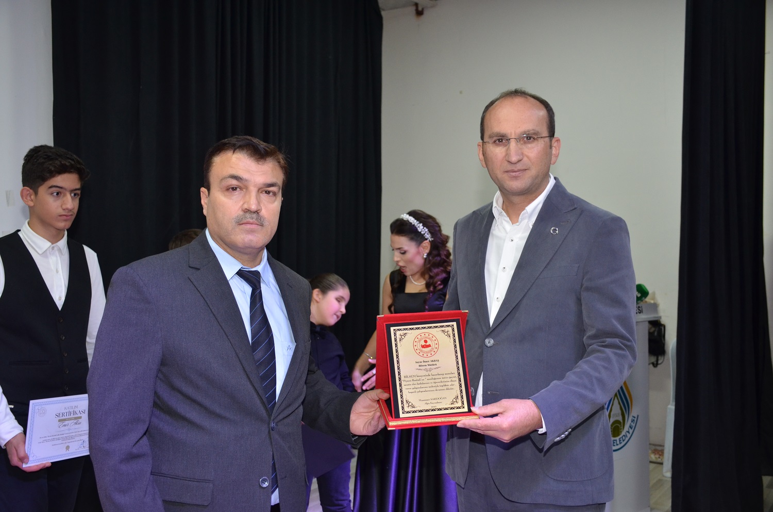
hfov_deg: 53.2
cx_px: 386
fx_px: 771
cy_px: 256
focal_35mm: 36
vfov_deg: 36.7
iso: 800
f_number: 4
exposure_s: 1/60
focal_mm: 24
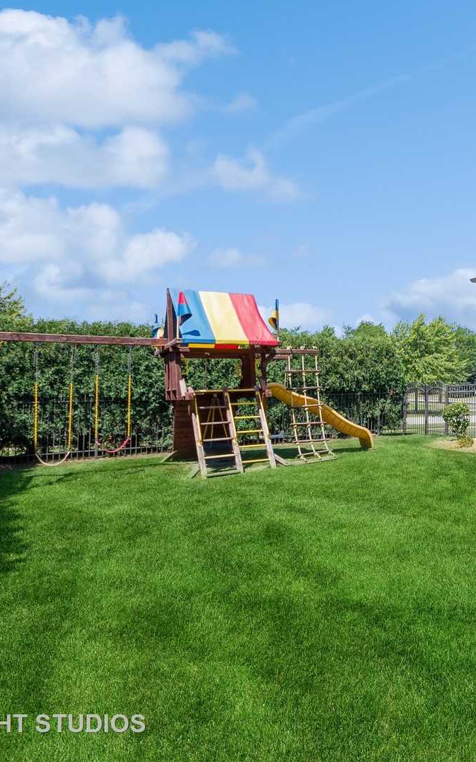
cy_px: 381
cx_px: 463
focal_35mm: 23
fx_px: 477
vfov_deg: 77.2
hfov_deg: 45.7
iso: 250
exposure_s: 1/500
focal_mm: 10
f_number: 7.1
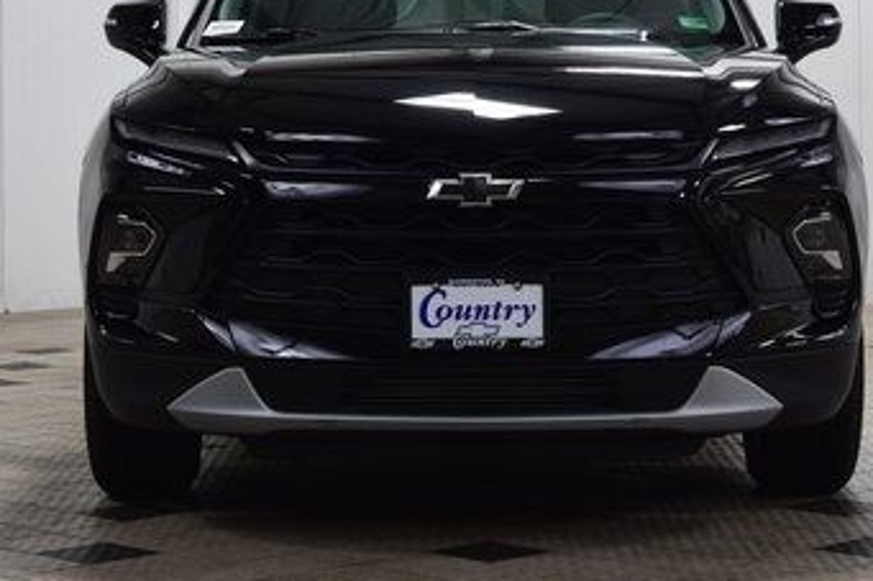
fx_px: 2593
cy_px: 139
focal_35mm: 107
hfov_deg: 19.1
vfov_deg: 12.7
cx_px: 481
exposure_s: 1/20
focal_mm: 38
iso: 400
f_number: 6.3
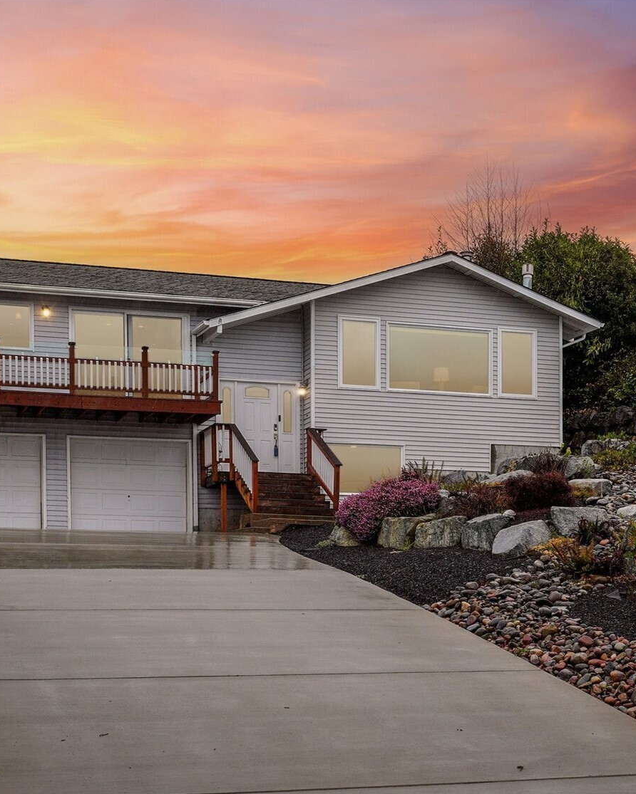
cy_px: 399
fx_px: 1412
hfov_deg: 25.3
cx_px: 381
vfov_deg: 31.5
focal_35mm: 60
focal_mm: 28
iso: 250
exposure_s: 1/125
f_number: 8
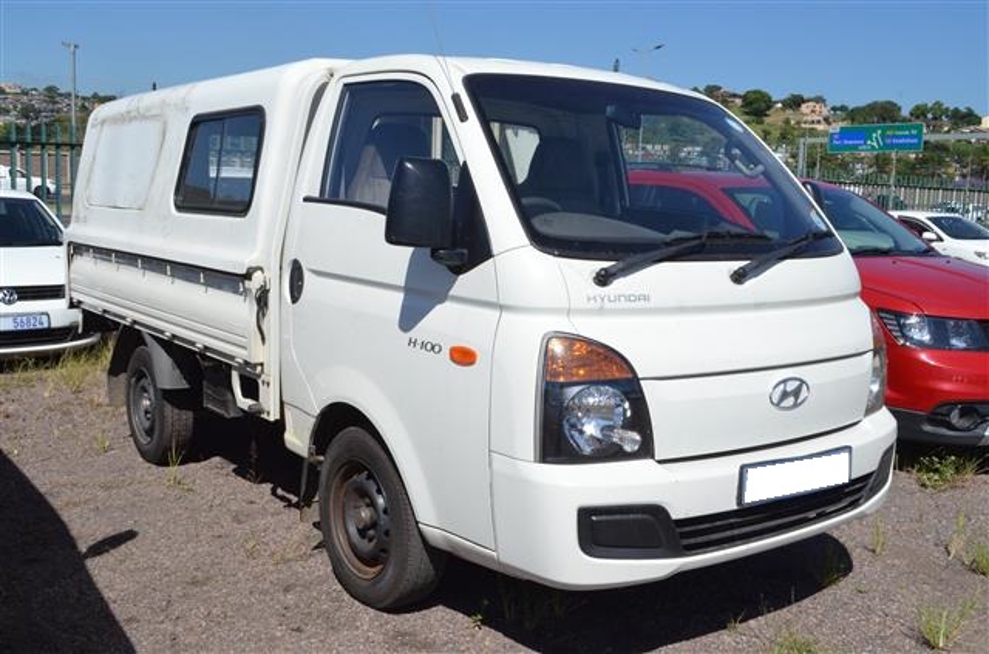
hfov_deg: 53.3
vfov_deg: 36.7
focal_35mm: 36
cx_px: 494
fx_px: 986
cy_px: 327
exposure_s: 1/1000
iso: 1250
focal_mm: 24
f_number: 16
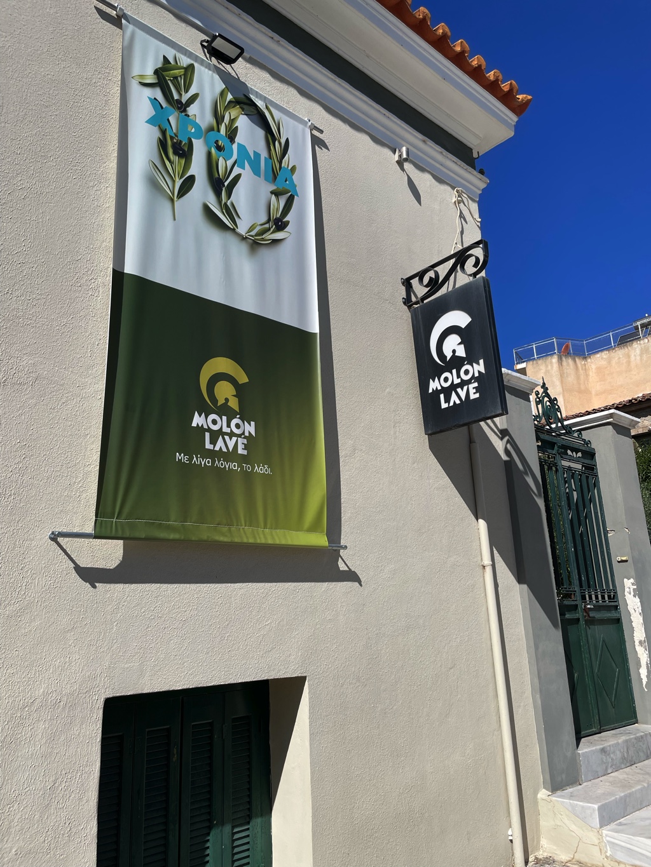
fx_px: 652
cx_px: 326
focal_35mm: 26
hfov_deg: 53.1
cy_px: 434
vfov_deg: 67.3
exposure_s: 1/5814
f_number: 1.6
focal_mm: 4.2
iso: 32
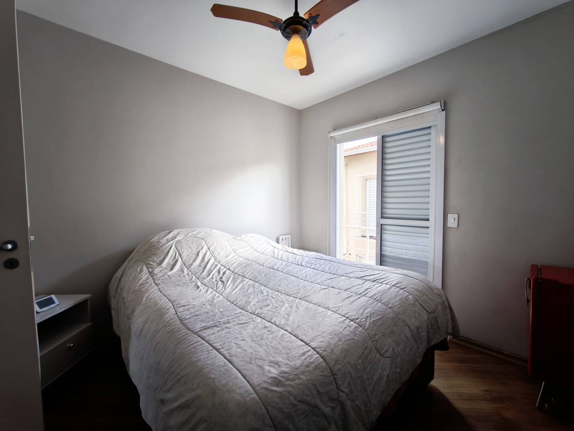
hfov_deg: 98.2
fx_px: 249
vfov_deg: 81.7
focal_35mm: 15
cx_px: 287
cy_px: 216
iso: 160
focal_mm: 1.91
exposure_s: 1/40
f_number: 2.2
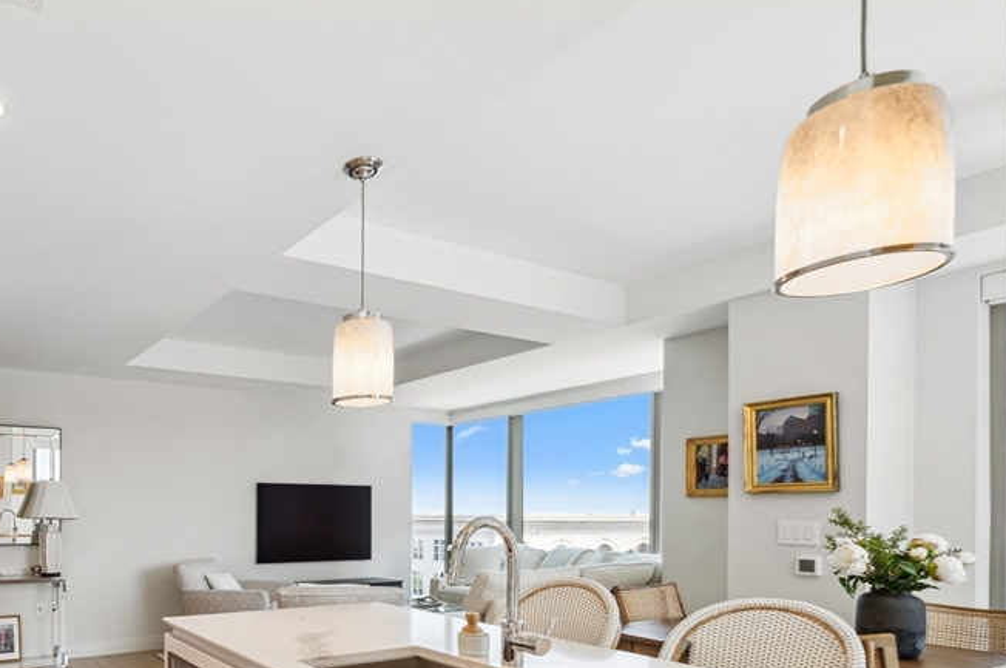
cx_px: 222
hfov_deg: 71.8
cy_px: 508
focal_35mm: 22
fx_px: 614
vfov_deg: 54.2
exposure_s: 1/25
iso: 100
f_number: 8
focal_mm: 14
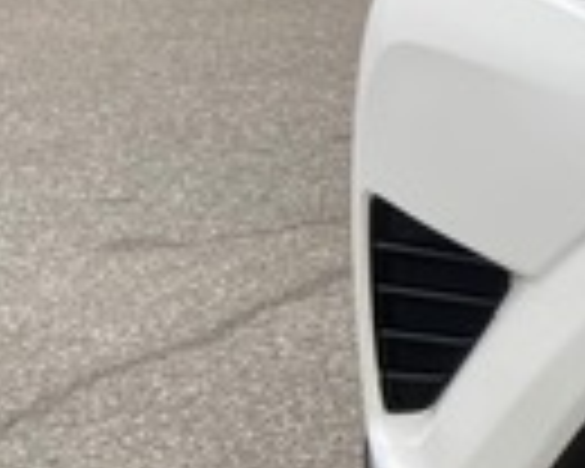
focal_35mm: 125
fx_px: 2164
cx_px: 1323
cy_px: -50
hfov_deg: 12.6
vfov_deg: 12.1
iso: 32
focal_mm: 4.25
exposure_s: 1/504
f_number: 1.8
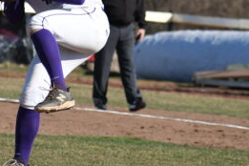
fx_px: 5014
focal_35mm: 725
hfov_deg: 2.8
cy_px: -3
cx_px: 92
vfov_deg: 1.9
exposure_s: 1/2500
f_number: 6.3
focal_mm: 210
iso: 500
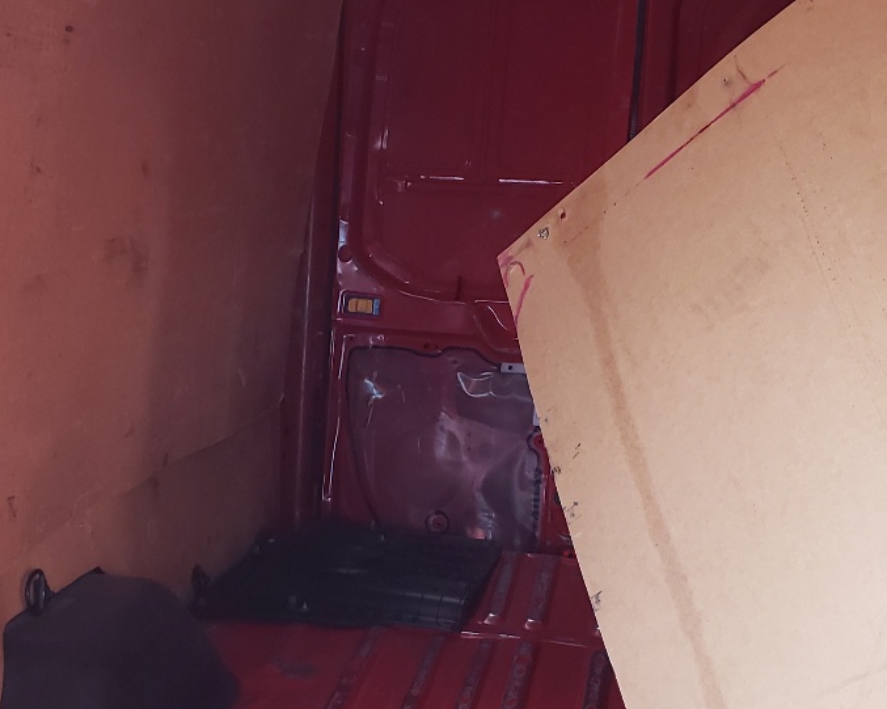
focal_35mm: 60
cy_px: 457
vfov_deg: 25.3
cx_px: 390
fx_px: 1574
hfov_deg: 31.4
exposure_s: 1/120
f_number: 1.5
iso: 60
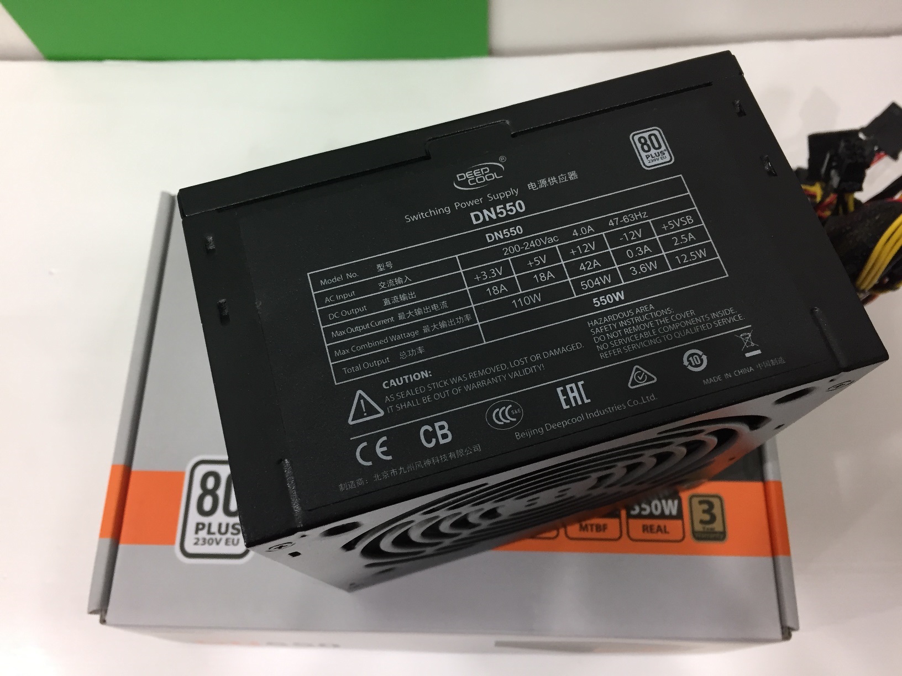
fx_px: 756
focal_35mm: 29
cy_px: 338
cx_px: 451
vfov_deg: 48.2
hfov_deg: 61.7
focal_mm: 4.15
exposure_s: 1/33
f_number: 2.2
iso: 100
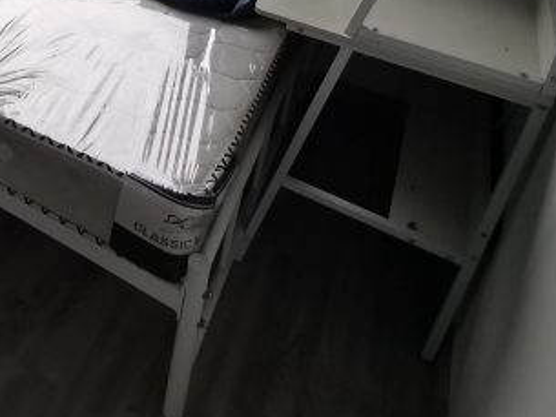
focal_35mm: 42
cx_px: -29
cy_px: -107
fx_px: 675
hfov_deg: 38.5
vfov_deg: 28.8
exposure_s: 1/122
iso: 50
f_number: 2.2
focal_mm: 2.35
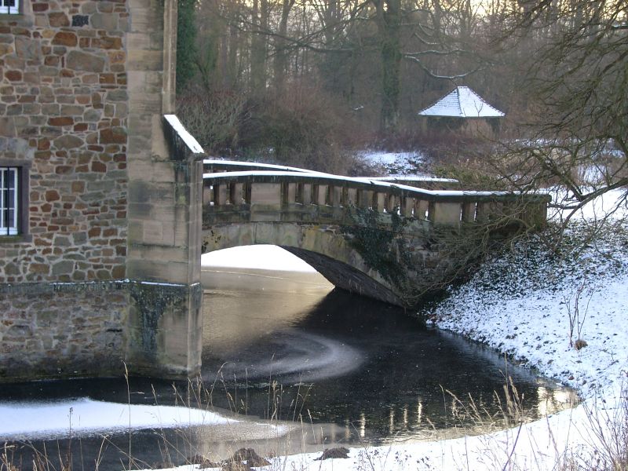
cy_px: 236
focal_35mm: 90
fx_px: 1633
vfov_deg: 16.4
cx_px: 314
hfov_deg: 21.8
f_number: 2.8
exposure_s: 1/79.7
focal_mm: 18.7
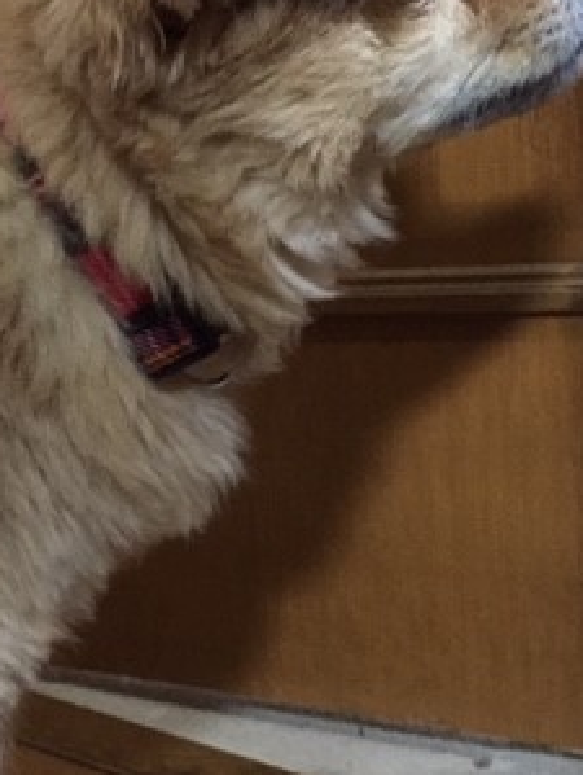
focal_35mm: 62
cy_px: 428
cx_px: 428
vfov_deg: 31.1
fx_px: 1389
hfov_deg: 23.5
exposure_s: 1/15
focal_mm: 4.15
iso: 320
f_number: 2.2
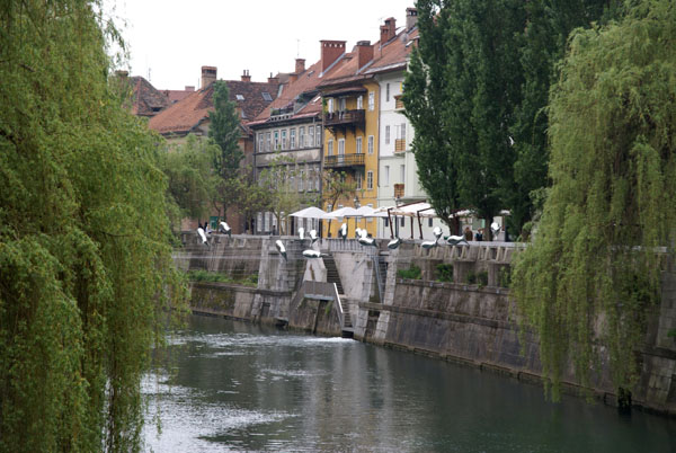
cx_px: 338
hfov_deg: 19.4
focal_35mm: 105
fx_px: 1975
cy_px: 226
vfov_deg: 13.1
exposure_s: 1/125
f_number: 5.6
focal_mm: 70
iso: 100
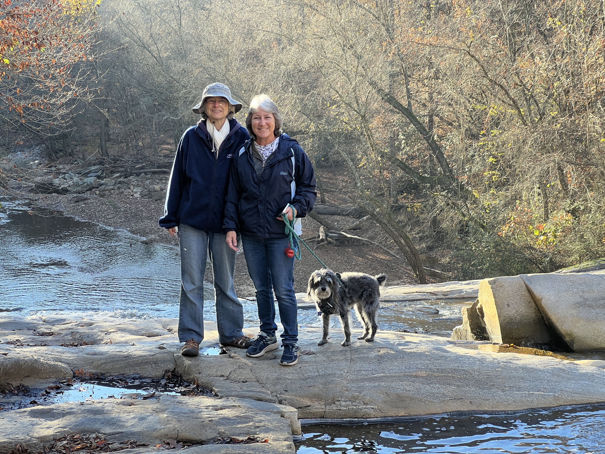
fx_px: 1346
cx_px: 302
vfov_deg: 19.1
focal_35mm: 77
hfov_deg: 25.3
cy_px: 227
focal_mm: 9
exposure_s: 1/99
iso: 50
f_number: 2.8
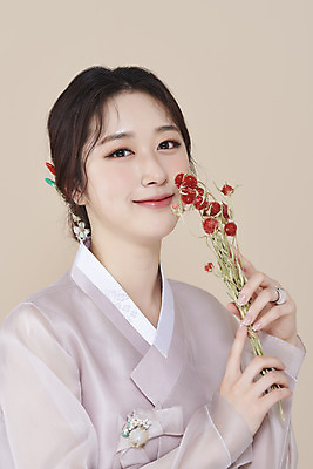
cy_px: 234
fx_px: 1368
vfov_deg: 19.4
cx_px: 156
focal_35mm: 105
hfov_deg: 13.1
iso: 64
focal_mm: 105
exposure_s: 1/125
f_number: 11
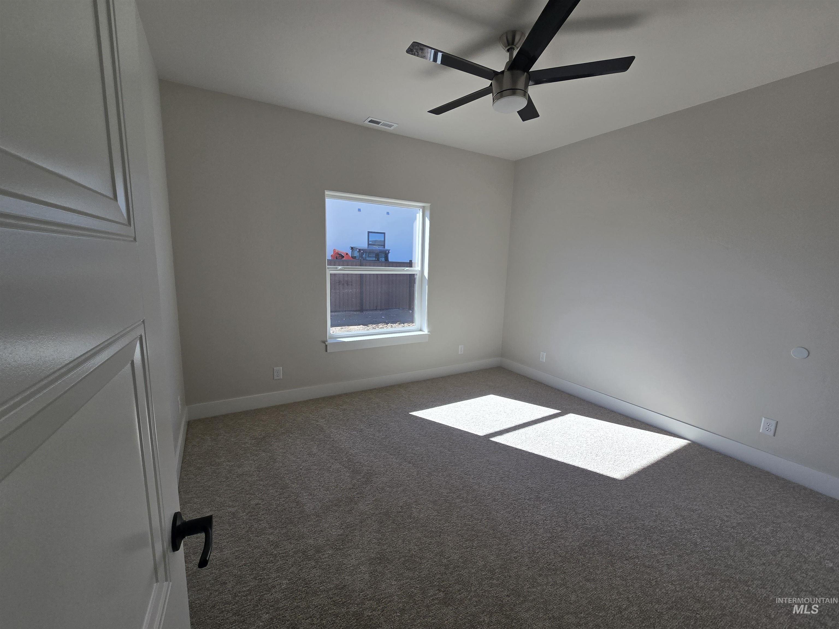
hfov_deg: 106.2
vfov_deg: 89.9
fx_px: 315
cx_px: 420
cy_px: 314
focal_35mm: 13
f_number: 2.2
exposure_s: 1/440
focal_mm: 2.2
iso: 50
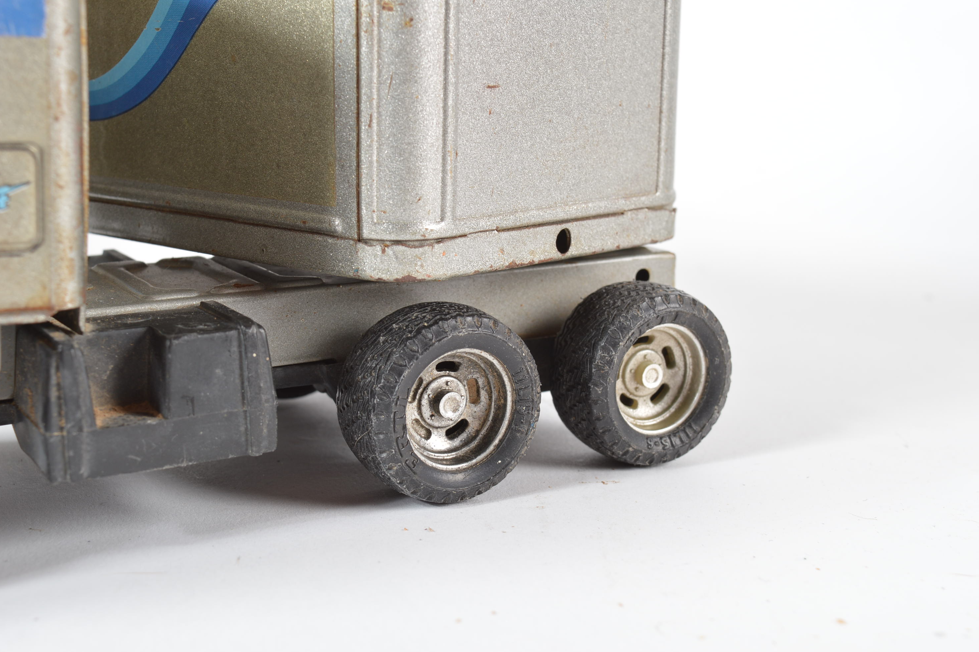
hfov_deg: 36.2
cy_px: 323
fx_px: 1495
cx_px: 496
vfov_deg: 24.6
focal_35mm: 55
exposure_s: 1/125
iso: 100
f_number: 10
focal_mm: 36
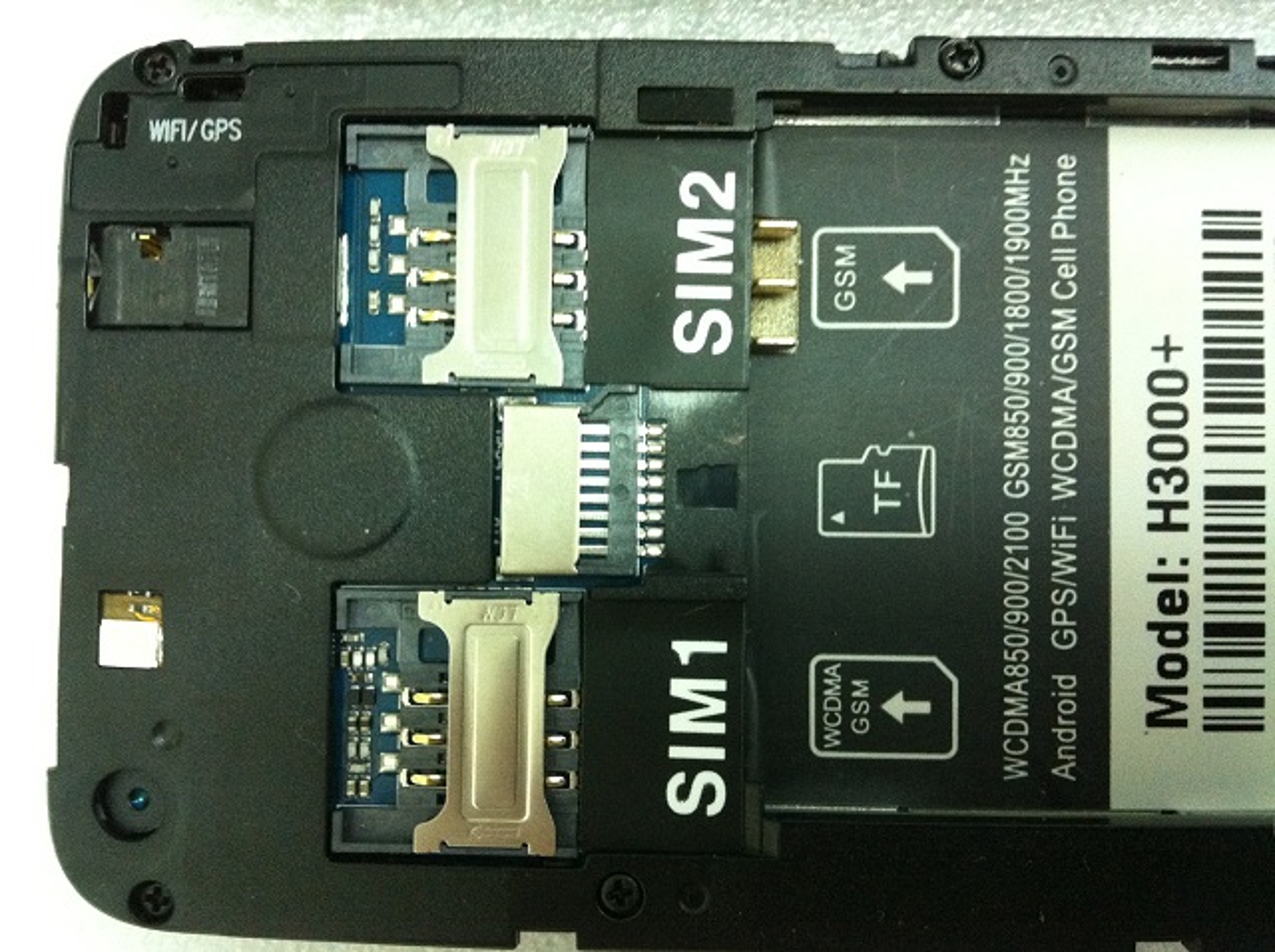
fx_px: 1287
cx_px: 638
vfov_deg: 40.6
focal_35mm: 35
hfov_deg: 52.7
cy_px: 476
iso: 400
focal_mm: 3.85
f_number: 2.8
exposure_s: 1/15
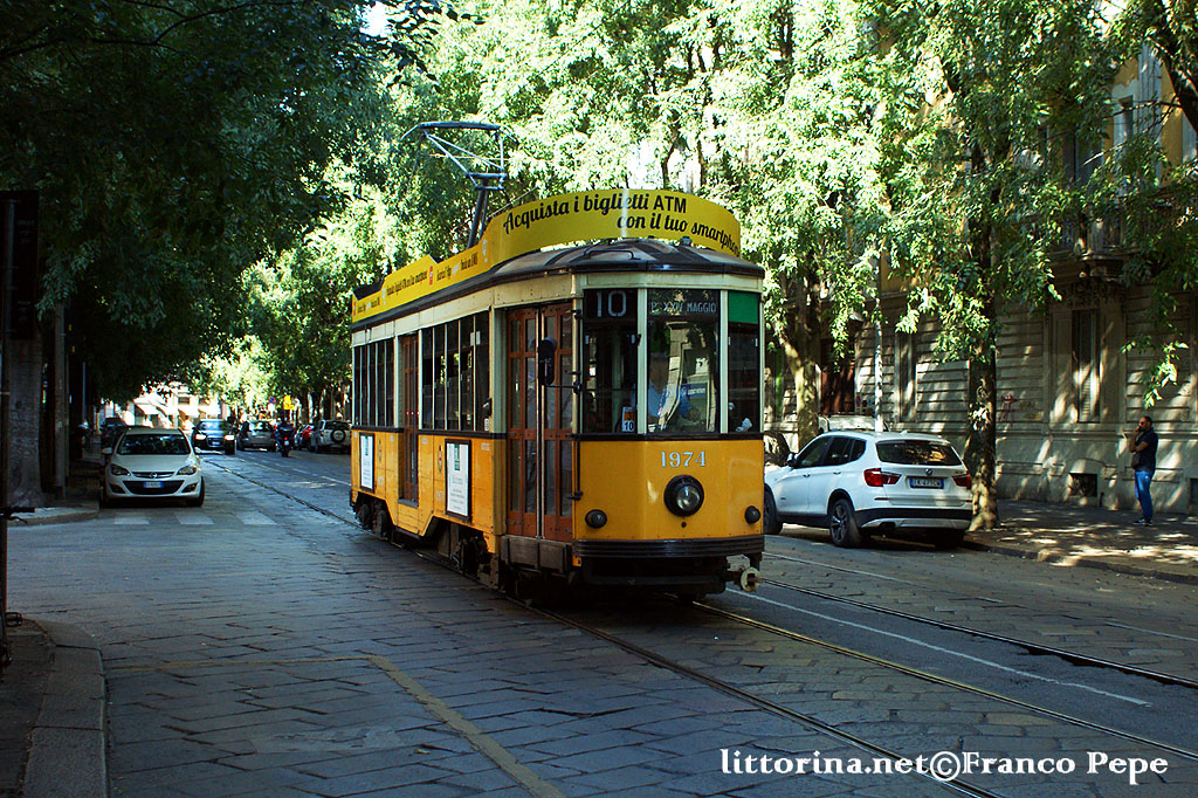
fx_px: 1397
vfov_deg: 31.9
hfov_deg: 46.4
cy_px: 399
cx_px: 599
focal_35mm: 42
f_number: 3.5
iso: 400
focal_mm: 28
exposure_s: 1/320
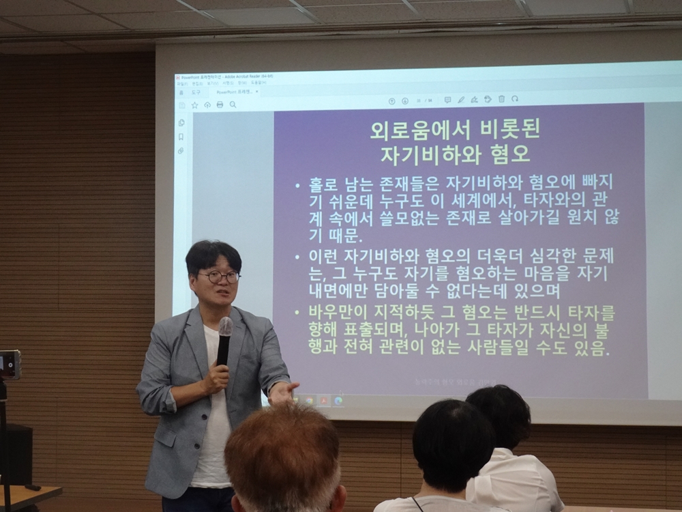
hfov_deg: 24.4
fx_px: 1576
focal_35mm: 80
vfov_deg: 18.4
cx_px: 341
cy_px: 256
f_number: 5
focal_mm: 12.66
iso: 500
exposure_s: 1/80
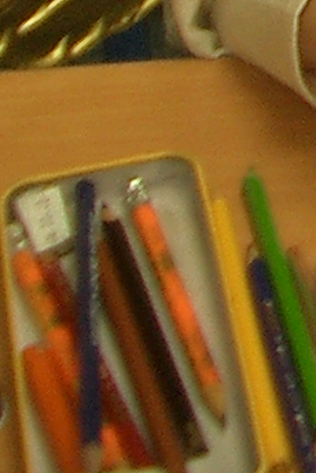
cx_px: 999
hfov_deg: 5.9
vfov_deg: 8.9
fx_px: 2844
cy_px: -516
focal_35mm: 216
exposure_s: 1/50
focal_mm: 5.8
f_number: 2.6
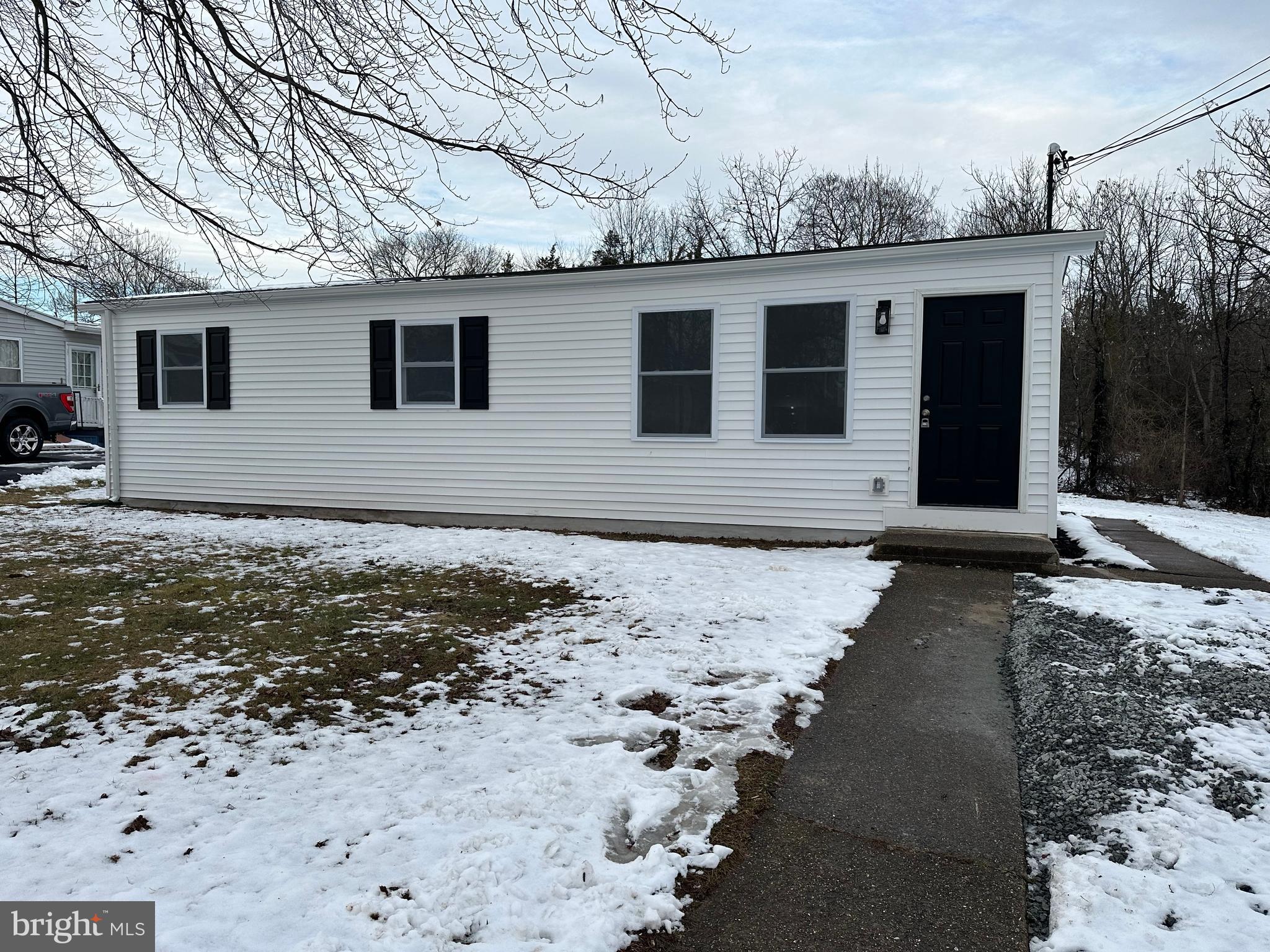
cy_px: 476
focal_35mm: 24
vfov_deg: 56.8
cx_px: 635
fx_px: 881
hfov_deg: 71.6
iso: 80
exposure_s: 1/1272
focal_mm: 6.86
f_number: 1.78
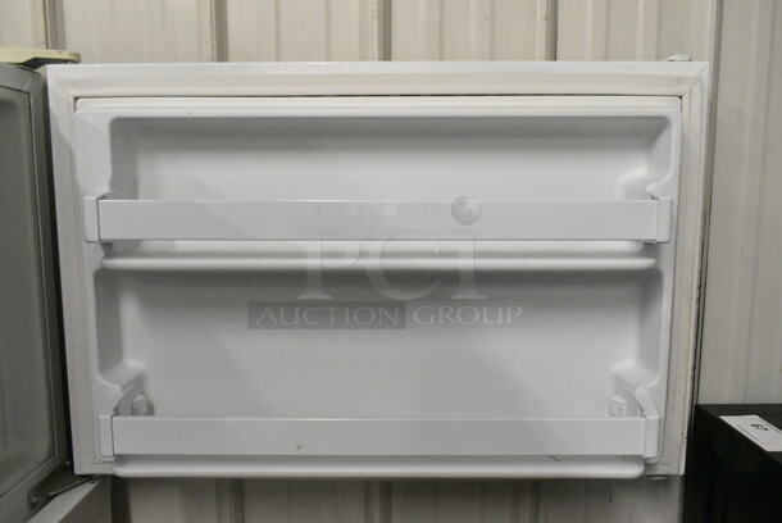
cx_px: 391
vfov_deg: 48.0
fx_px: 587
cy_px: 262
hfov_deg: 67.3
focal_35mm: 27
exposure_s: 1/200
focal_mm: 18
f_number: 7.1
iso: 6400
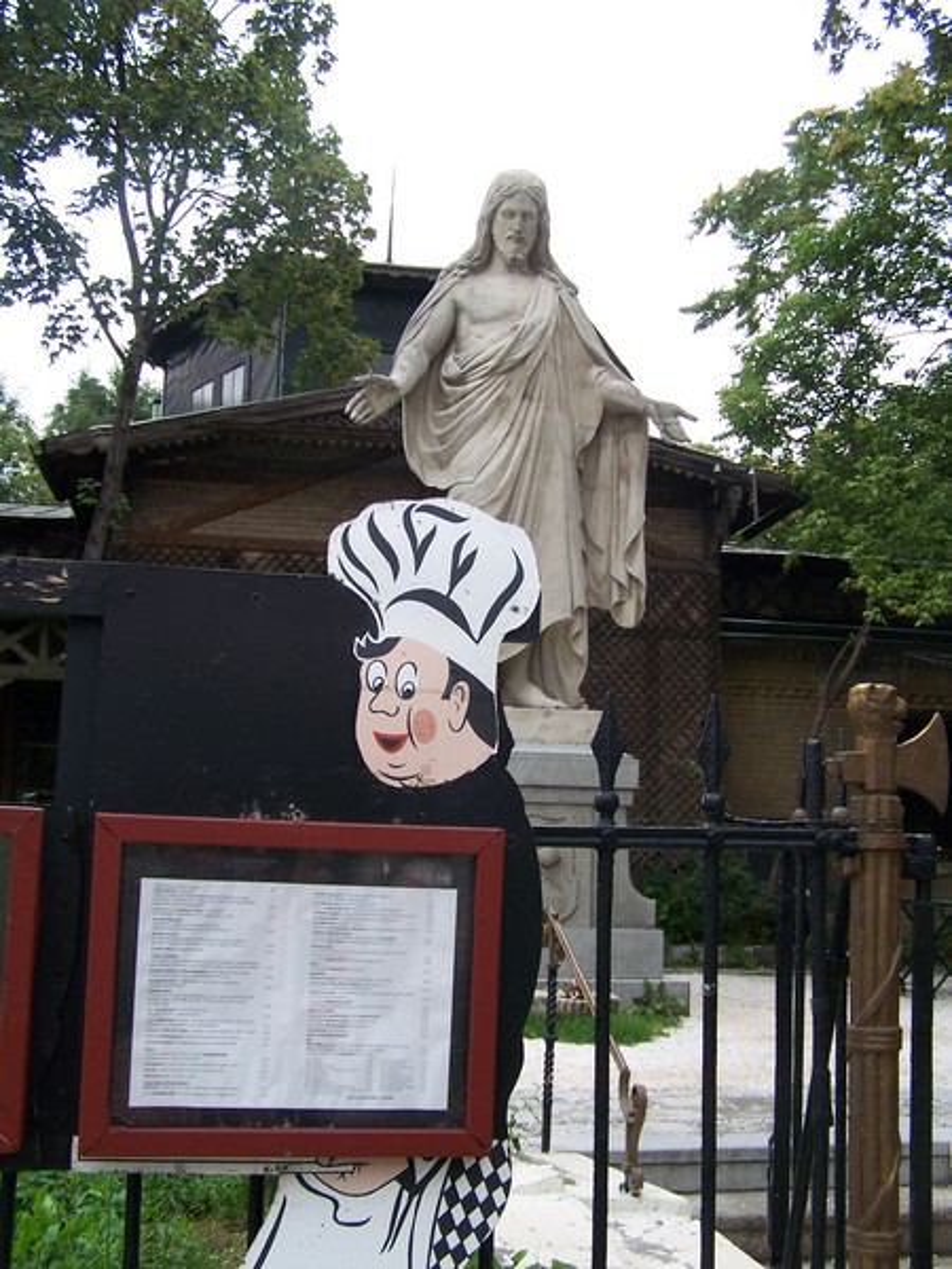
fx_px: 1393
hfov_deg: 37.7
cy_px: 634
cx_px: 476
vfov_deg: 49.0
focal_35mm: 38
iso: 80
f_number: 2.8
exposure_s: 1/200
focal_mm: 6.3
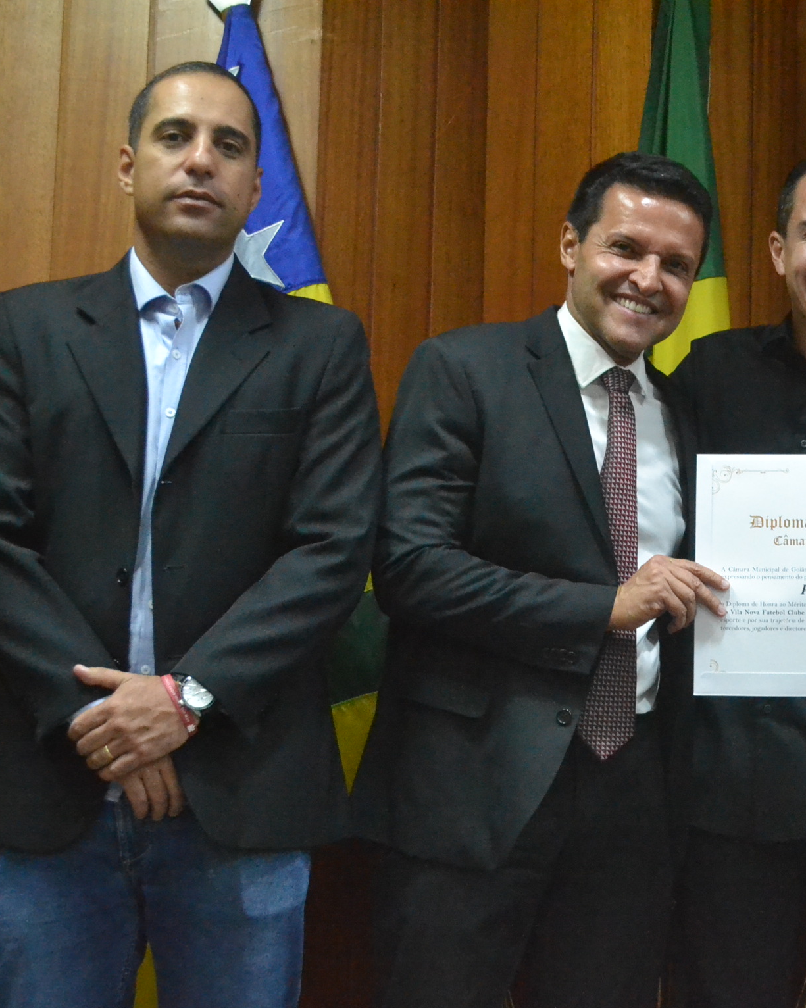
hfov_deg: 20.8
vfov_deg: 26.4
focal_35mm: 72
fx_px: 2148
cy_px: 505
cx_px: 728
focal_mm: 34
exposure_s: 1/80
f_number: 5
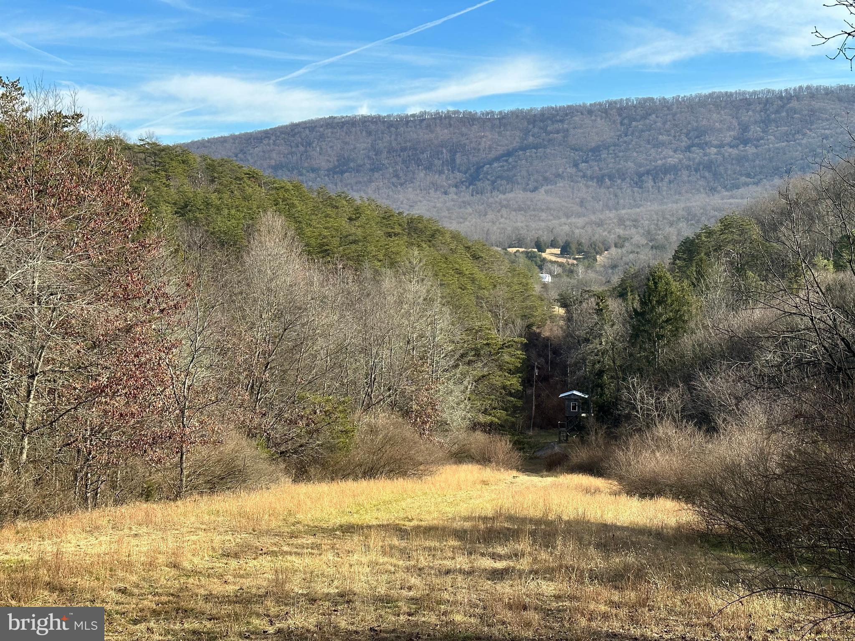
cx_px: 428
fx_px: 1186
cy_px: 320
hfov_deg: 39.7
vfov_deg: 30.3
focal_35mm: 48
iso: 64
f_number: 1.78
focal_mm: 6.86
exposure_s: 1/1848
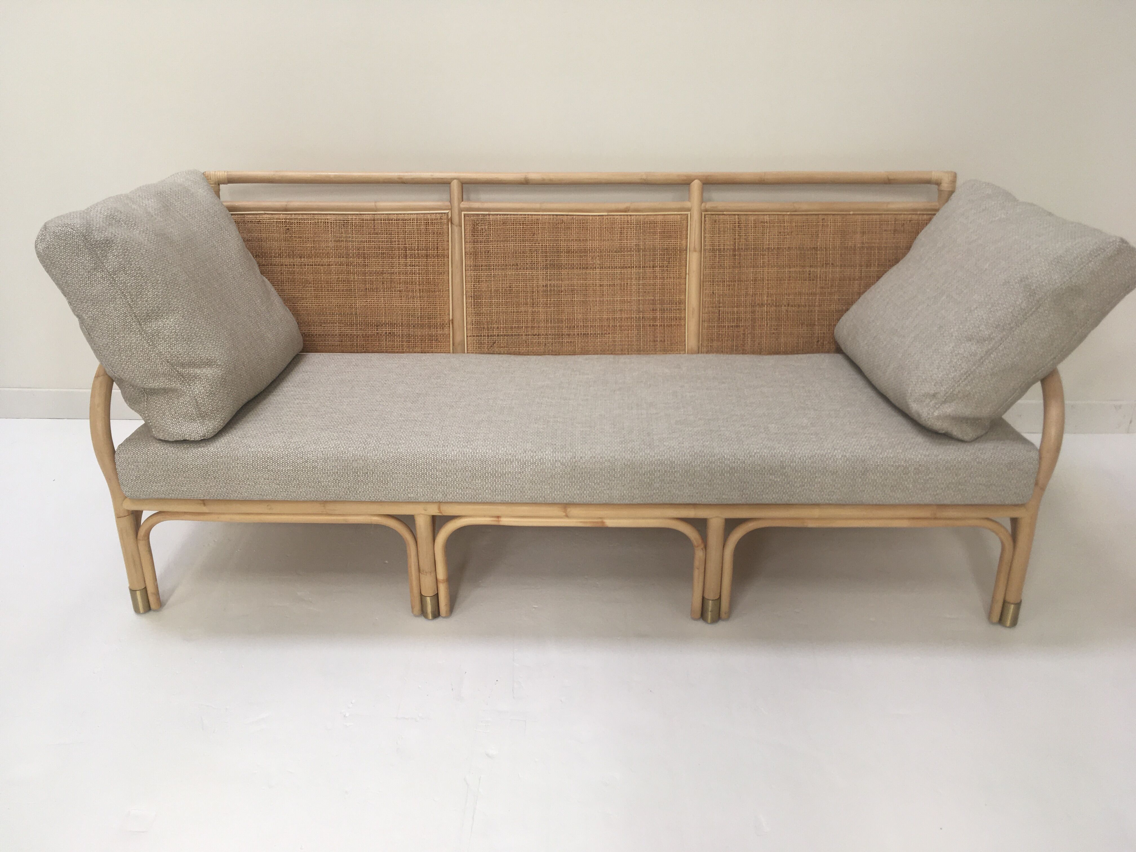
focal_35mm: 29
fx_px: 952
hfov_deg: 61.7
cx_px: 568
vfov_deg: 48.2
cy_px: 426
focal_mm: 4.15
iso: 32
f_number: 2.2
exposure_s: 1/50
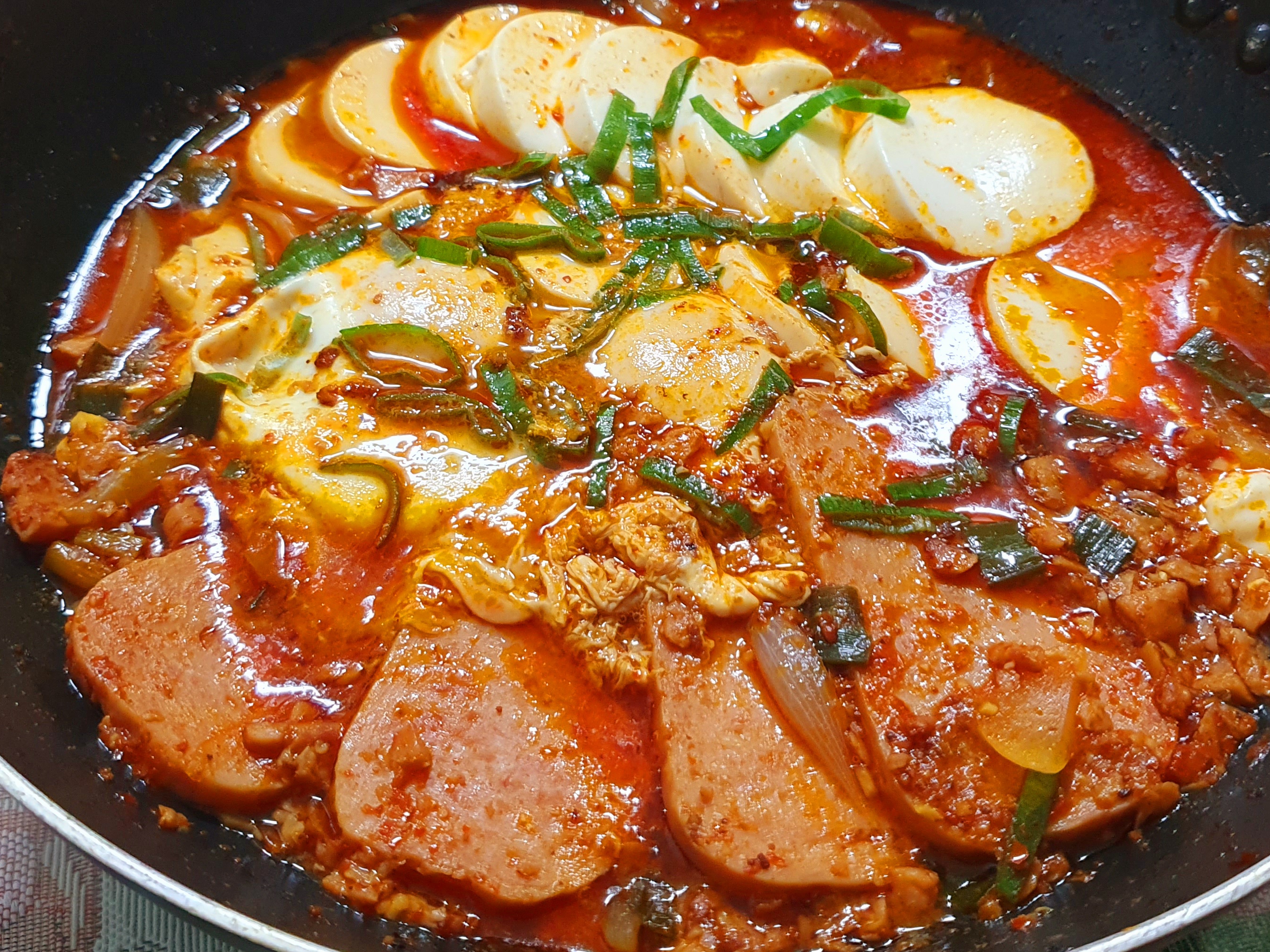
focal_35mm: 39
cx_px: 661
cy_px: 411
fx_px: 1431
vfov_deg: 36.8
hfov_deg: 47.9
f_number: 1.5
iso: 200
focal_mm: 4.32
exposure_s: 1/60.2
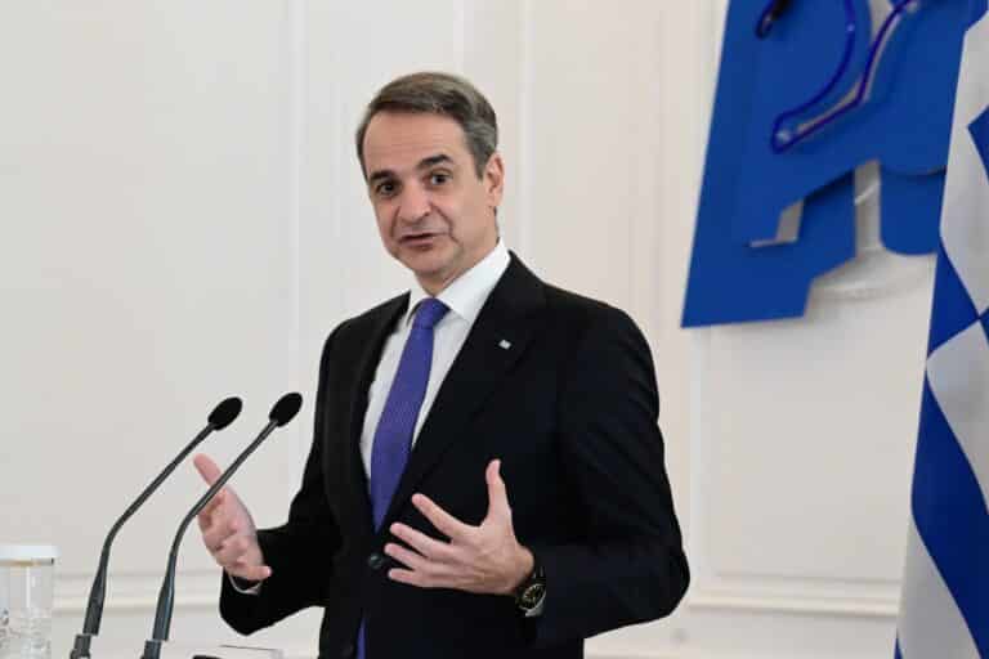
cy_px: 330
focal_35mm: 130
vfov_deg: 10.5
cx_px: 494
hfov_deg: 15.8
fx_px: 3571
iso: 8000
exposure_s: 1/500
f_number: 6.3
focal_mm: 130
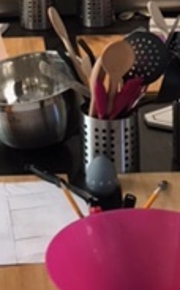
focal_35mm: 104
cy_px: -30
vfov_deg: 19.2
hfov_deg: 12.2
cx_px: -47
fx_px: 818
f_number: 1.8
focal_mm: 3.99
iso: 40
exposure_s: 1/20
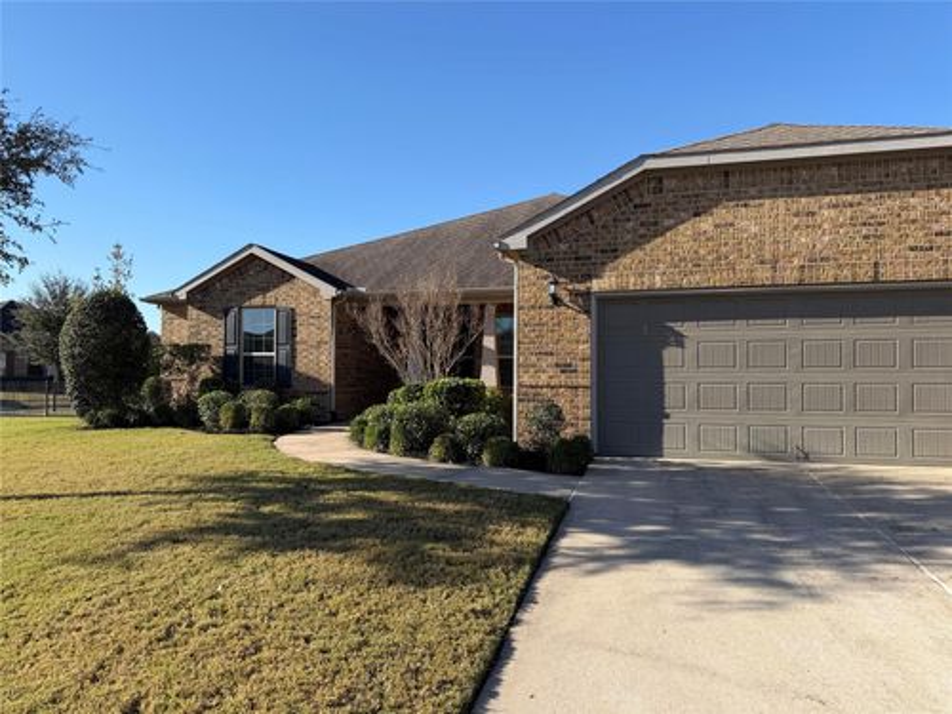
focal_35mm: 24
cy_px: 357
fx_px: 660
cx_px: 476
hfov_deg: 71.6
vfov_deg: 56.8
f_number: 1.78
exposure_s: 1/2801
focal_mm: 6.76
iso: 80
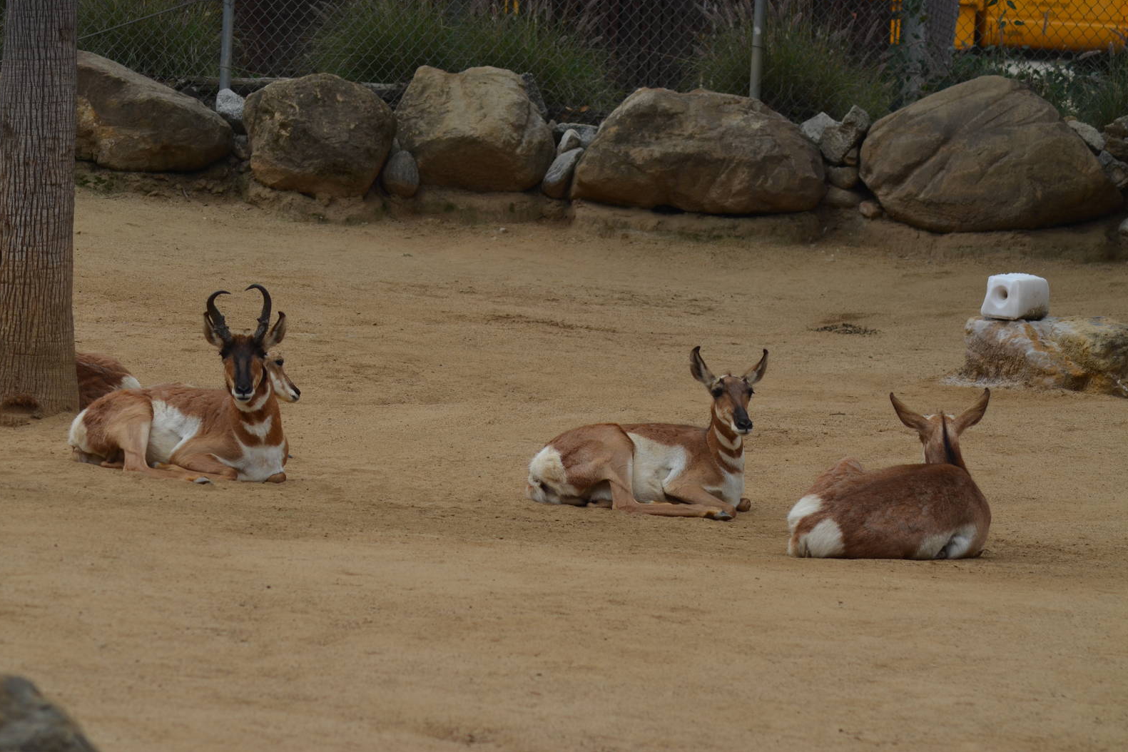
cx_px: 562
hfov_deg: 10.1
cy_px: 375
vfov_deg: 6.7
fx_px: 6407
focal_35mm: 205
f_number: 6.3
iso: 200
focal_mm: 135
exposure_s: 1/640
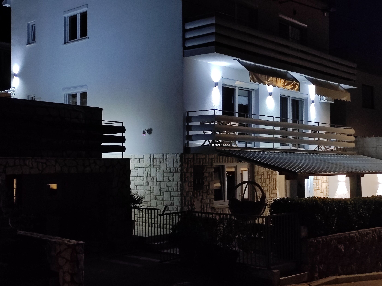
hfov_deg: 69.4
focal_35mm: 25
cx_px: 191
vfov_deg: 54.8
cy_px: 143
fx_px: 276
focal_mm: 4.7
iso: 886
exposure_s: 1/20
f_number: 1.79
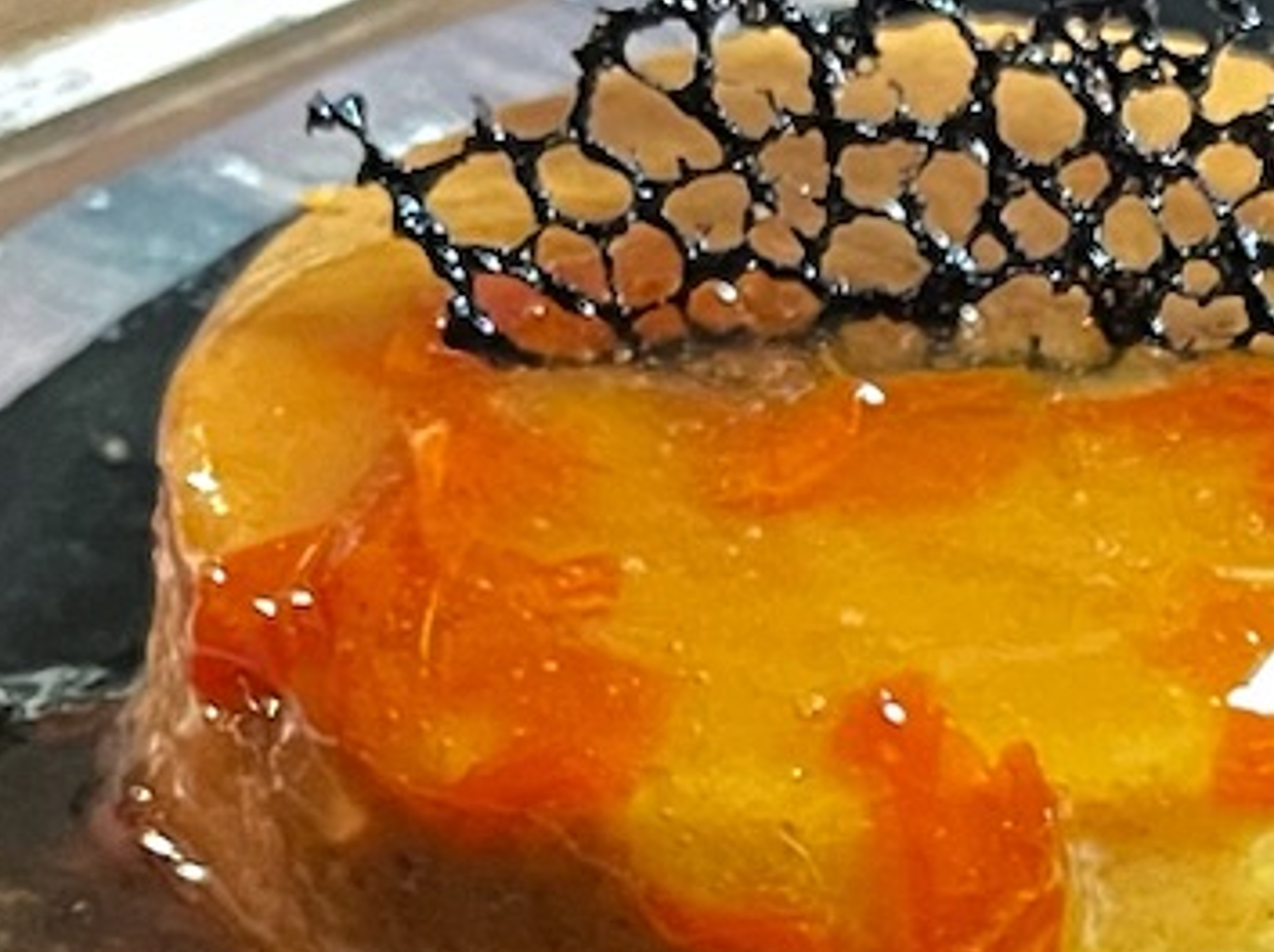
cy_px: 1352
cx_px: 2111
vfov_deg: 9.6
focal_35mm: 151
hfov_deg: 12.2
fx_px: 5552
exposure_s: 1/17
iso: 1600
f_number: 1.6
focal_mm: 5.1
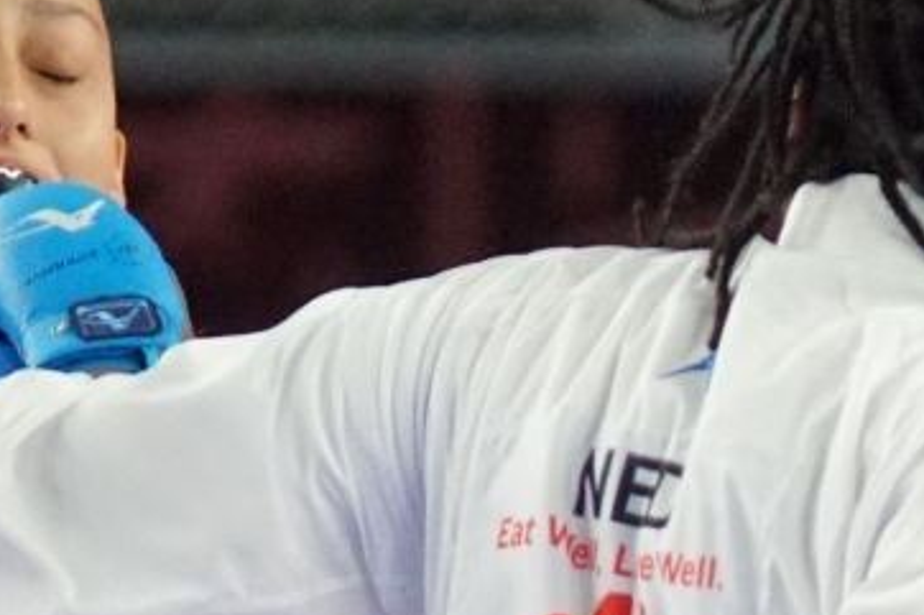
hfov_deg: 1.7
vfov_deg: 1.2
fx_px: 30605
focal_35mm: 1193
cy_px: 878
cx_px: 1212
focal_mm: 160
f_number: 2.8
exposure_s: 1/1600
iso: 3200
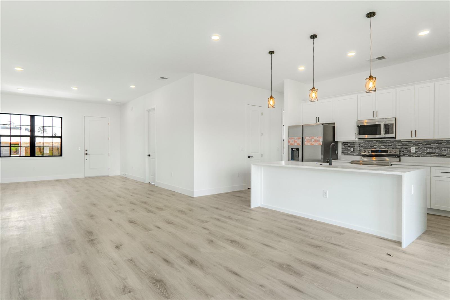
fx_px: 225
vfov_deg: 67.4
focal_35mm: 18
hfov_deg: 90.0
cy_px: 150
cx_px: 225
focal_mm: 12
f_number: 4.5
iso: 100
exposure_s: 1/160
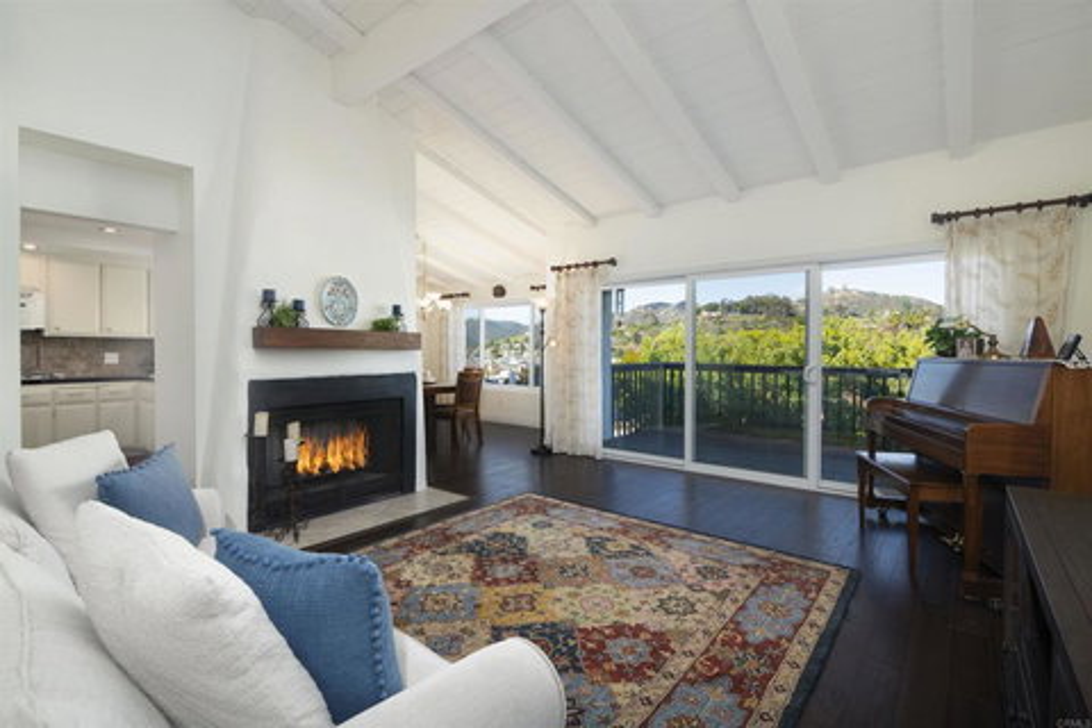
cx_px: 546
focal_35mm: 16
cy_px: 364
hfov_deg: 96.7
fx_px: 485
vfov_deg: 73.7
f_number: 8
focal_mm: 16
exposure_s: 1/250
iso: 320
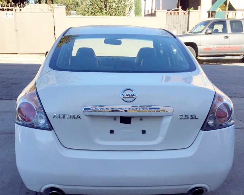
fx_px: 310
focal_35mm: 43
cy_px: 134
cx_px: 117
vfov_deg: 34.5
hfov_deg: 42.9
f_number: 2.2
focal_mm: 4.15
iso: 32
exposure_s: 1/807
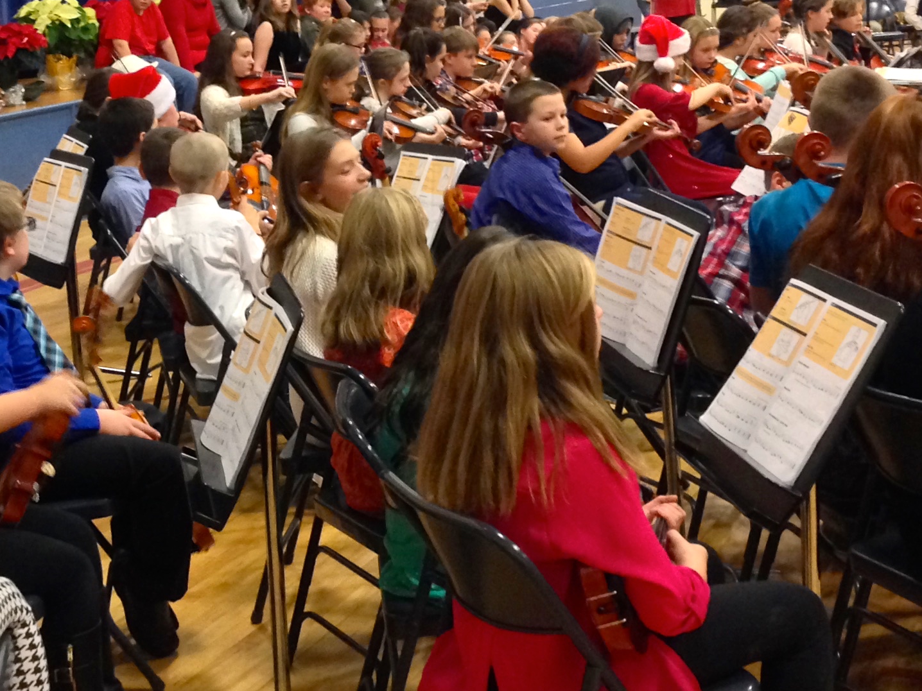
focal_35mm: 75
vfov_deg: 19.6
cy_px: 311
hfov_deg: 25.7
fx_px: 1998
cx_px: 225
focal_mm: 4.12
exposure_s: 1/20
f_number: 2.4
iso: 320
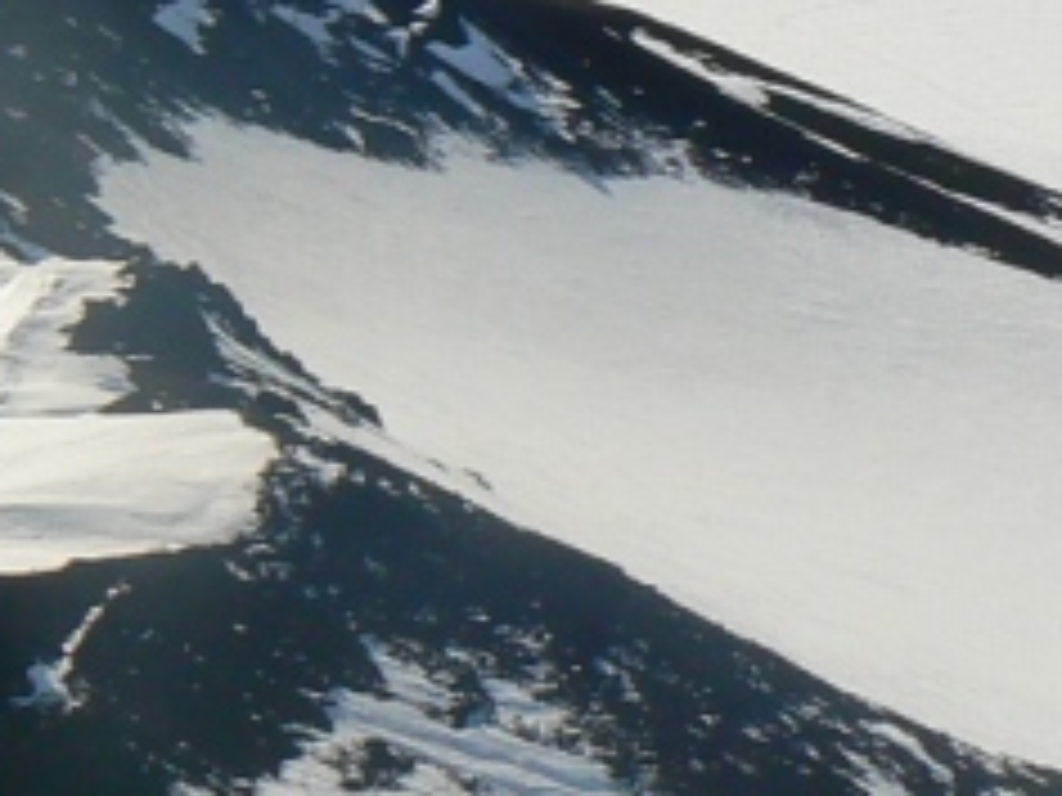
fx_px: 4786
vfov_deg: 9.4
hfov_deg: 12.5
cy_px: -99
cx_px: -68
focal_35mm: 156
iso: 80
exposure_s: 1/800
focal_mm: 6
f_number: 8
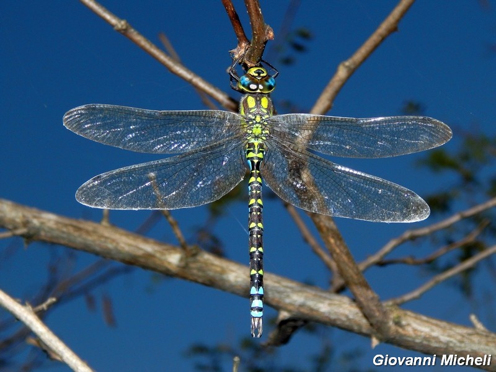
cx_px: 248
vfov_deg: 17.2
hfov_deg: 22.8
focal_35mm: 86
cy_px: 186
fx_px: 1232
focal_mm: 15.3
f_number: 8.6
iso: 125
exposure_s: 1/800
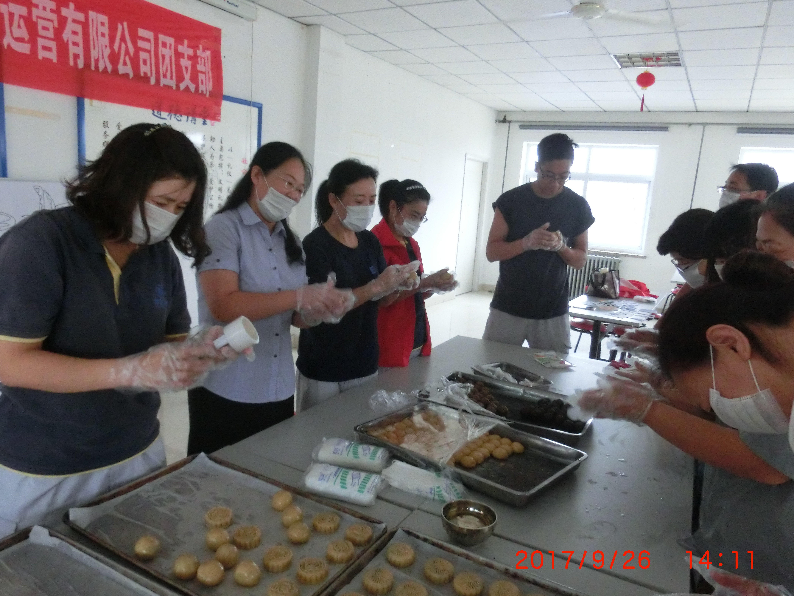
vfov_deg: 53.1
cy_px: 302
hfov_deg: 67.3
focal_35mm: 26
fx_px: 596
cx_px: 381
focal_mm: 4.24
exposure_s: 1/60
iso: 800
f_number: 3
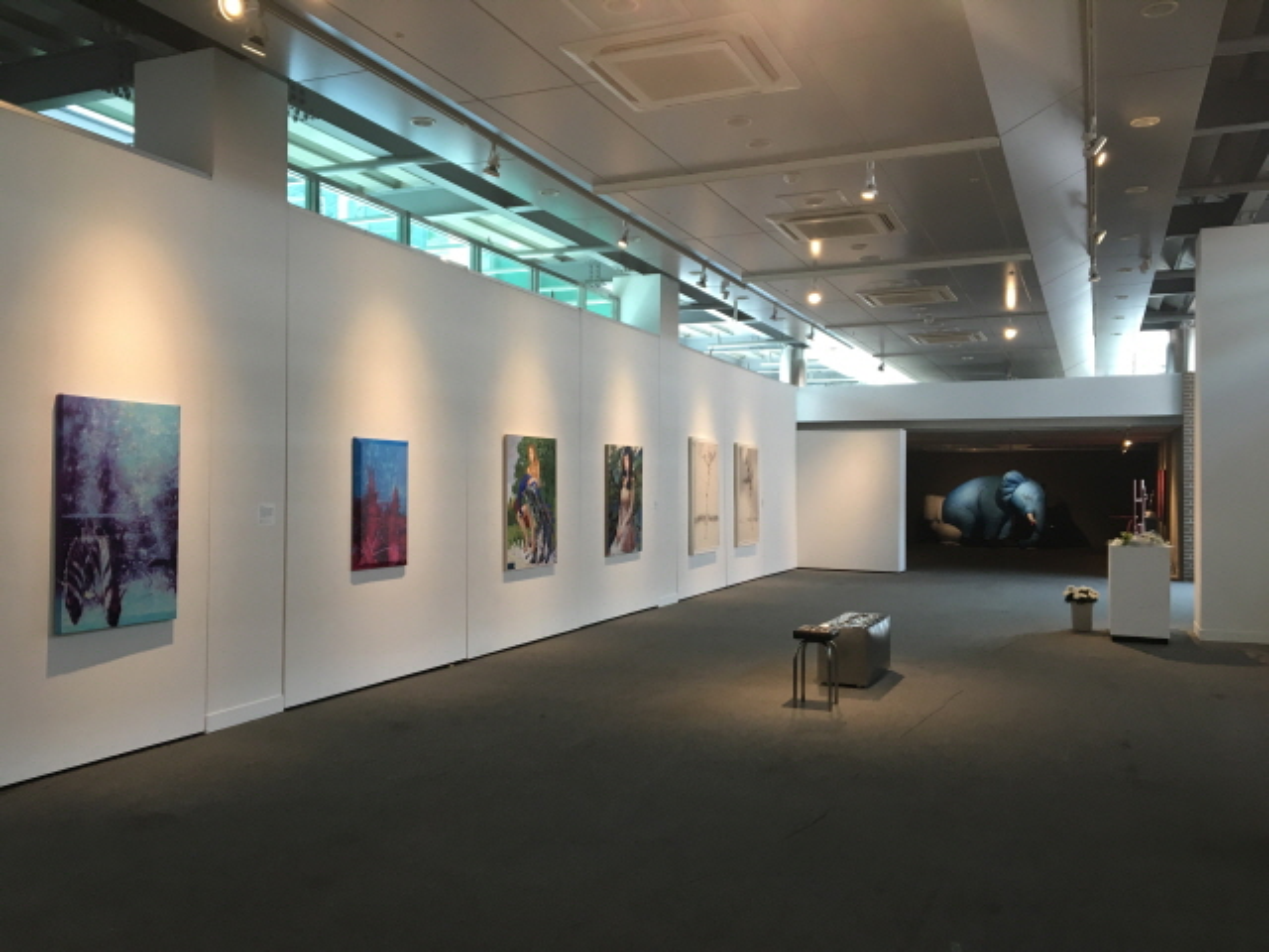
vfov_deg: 48.2
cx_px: 634
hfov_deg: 61.7
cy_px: 476
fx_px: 1063
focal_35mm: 29
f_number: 2.2
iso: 50
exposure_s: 1/30
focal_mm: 4.15
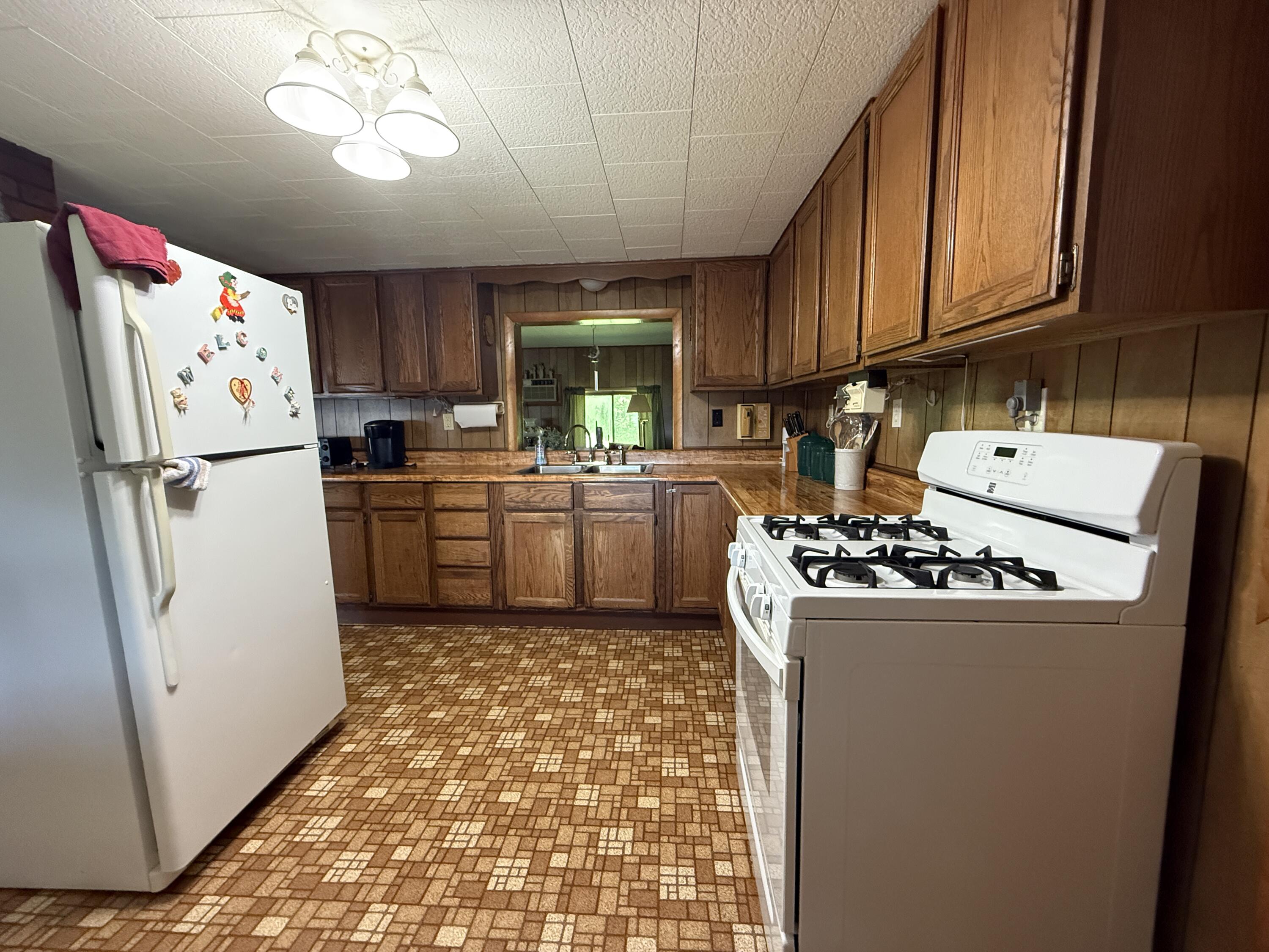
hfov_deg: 102.1
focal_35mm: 14
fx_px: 513
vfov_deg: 85.7
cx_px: 634
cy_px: 476
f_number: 2.2
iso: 640
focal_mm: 2.22
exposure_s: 1/60
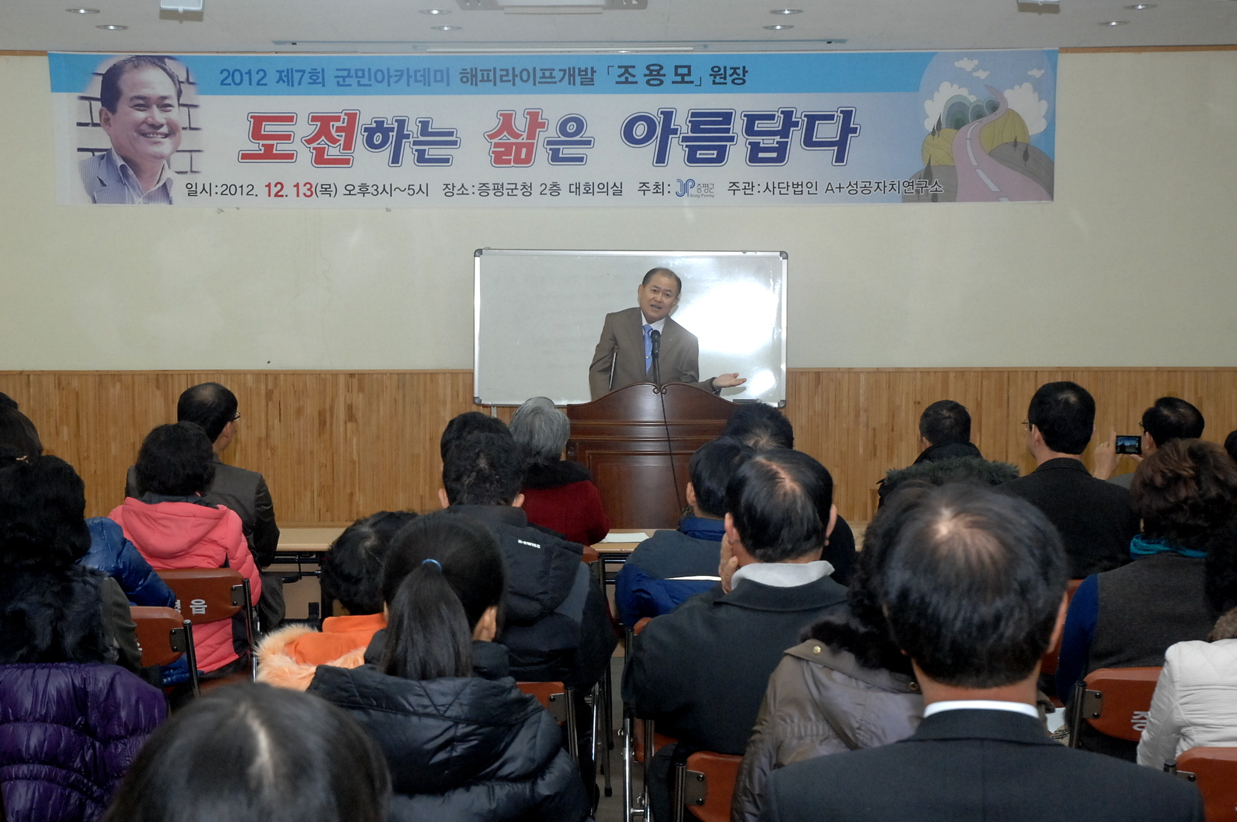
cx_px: 618
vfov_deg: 22.6
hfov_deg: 33.4
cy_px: 411
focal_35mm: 60
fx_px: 2059
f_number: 6.7
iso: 800
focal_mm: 40
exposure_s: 1/60
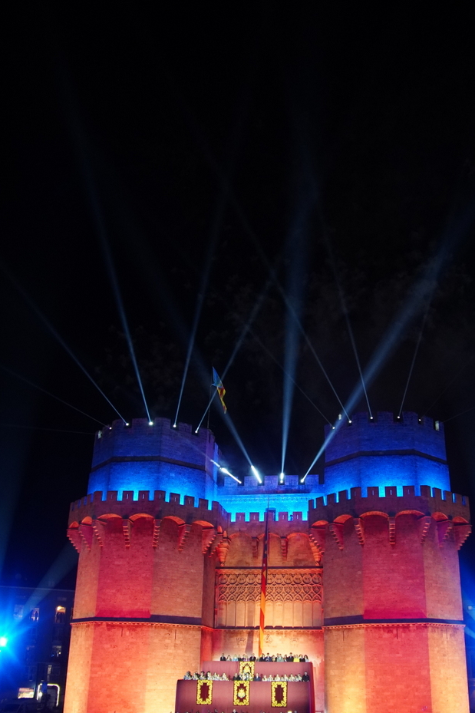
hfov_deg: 42.2
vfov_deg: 60.0
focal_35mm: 31
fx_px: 614
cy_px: 409
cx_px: 280
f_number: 2.8
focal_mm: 16
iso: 1600
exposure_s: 1/80
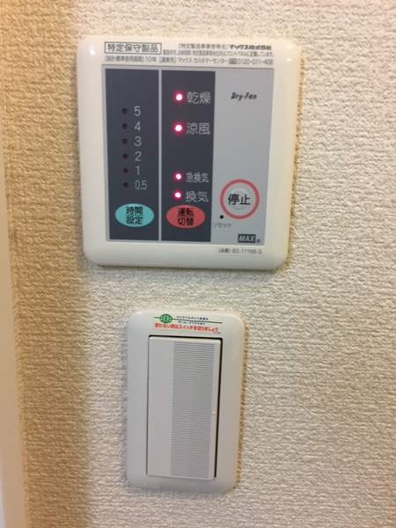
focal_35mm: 29
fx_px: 442
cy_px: 264
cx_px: 198
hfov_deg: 48.2
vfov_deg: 61.7
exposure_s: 1/30
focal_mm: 4.15
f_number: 2.2
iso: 80
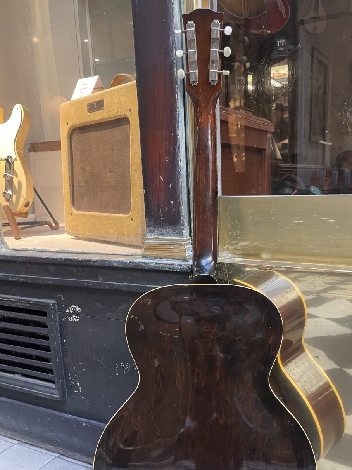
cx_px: 198
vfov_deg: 54.7
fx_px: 447
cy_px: 294
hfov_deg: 42.9
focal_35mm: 33
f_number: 1.6
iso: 125
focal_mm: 4.2
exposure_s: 1/50
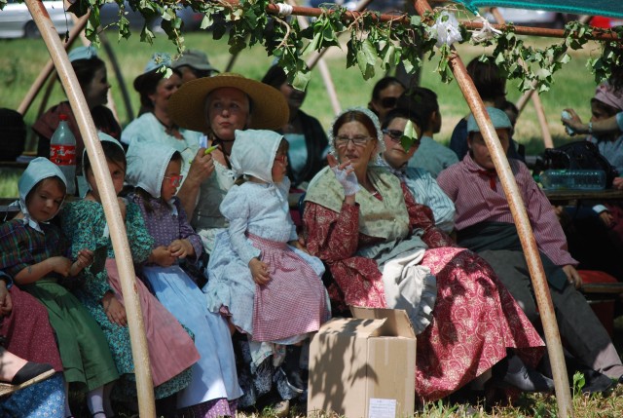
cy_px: 209
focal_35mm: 218
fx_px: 3770
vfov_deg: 6.3
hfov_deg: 9.4
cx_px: 312
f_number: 5.3
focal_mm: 145
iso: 200
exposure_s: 1/800
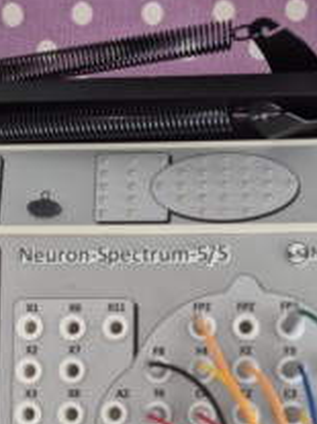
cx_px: 194
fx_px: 587
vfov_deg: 37.5
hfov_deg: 30.1
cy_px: 369
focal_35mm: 48
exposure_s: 1/100
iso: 125
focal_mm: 5.4
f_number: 1.8
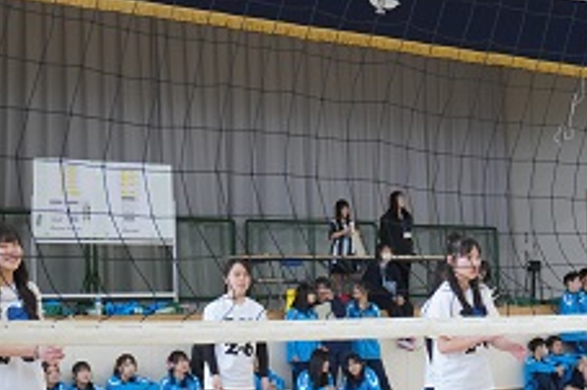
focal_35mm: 82
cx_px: 297
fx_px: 1334
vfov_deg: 16.6
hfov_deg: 24.8
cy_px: 256
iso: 1000
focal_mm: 31
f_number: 5
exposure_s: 1/160
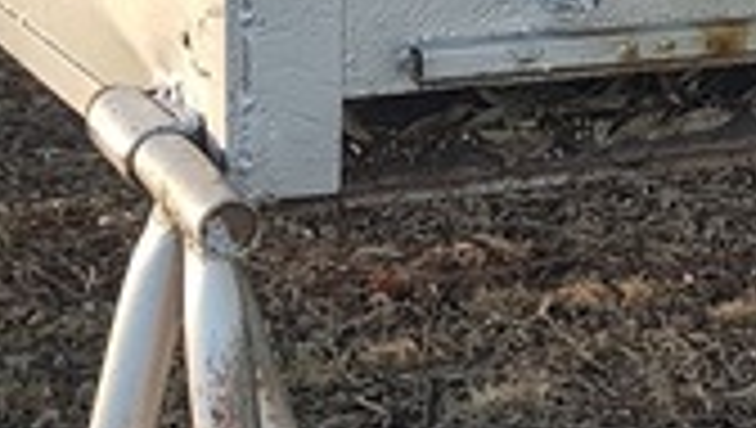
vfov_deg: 10.9
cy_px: 70
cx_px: 1098
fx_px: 2228
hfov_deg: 17.5
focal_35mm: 111
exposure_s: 1/232
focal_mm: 4.2
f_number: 1.7
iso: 40
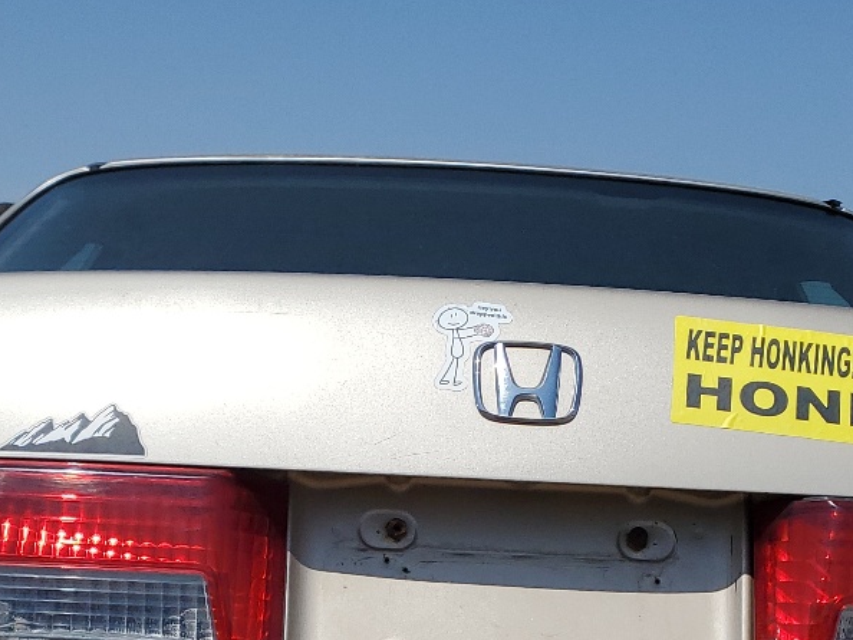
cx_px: 475
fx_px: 1726
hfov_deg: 27.7
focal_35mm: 70
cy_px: 812
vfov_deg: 19.5
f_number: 1.5
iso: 52
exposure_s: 1/10000
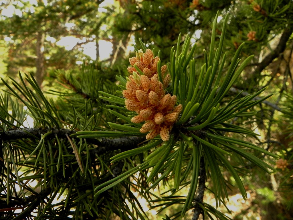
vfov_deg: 53.1
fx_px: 220
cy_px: 110
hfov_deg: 67.3
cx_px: 146
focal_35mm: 26
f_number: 4.5
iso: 160
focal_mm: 4.6
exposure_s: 1/126
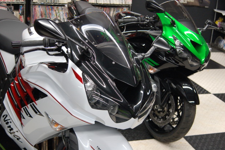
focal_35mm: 54
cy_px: 75
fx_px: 334
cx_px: 111
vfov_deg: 25.3
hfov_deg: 37.2
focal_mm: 35
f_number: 4
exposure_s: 1/30
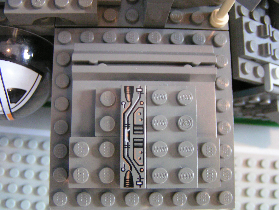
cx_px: 138
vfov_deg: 32.9
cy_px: 107
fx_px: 355
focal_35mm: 44
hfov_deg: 42.9
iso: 200
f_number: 2.8
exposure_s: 1/20
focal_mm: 6.6
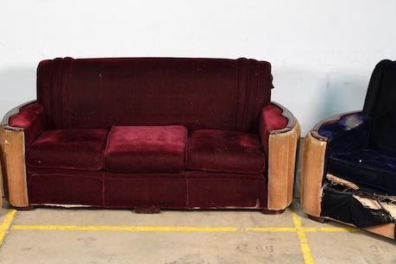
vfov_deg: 24.6
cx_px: 146
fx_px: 604
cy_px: 153
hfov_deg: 36.1
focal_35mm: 55
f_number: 4
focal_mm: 21
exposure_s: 1/100
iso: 1600
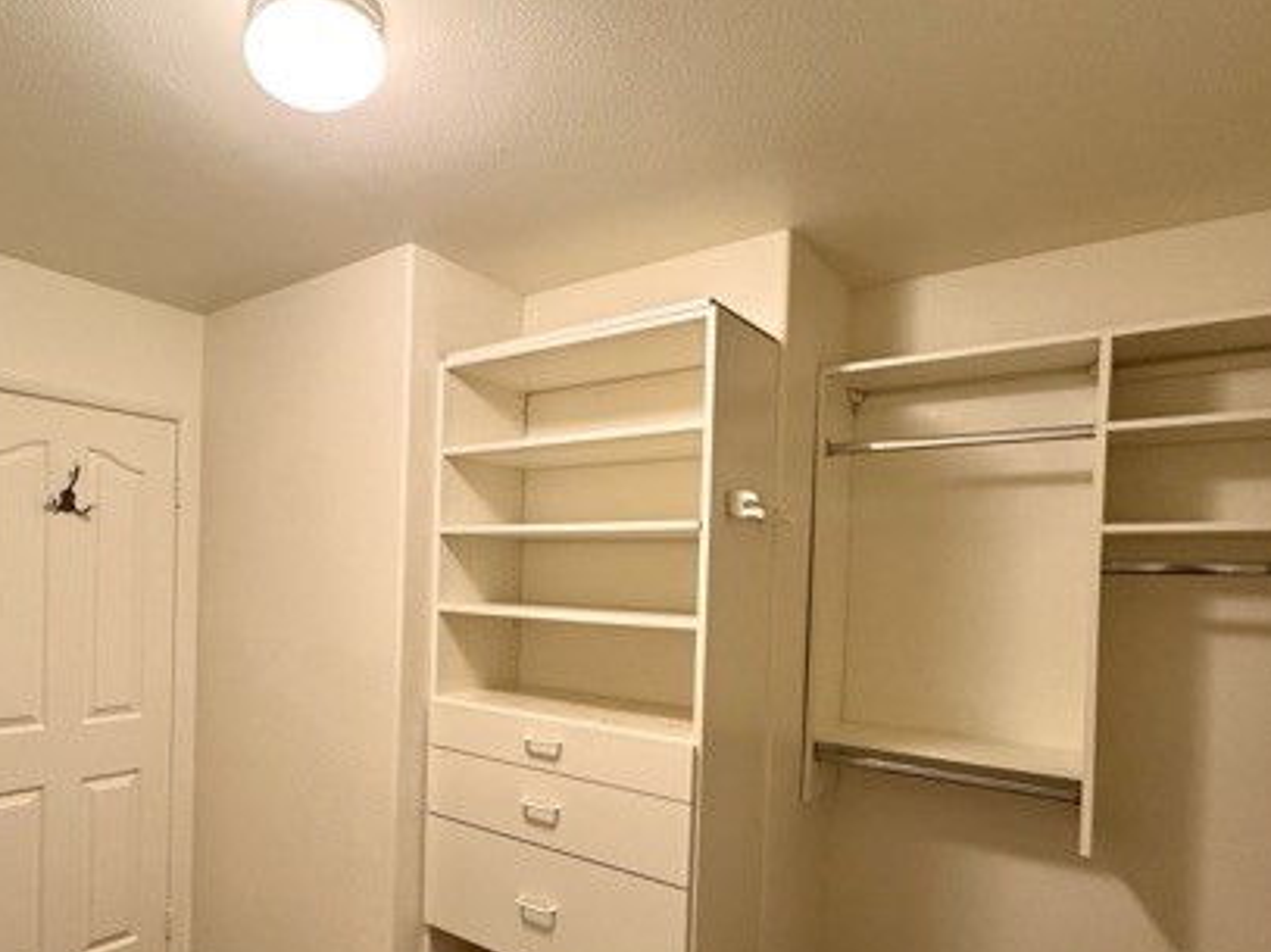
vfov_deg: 60.3
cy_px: 593
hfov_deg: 73.9
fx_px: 808
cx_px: 415
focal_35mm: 22
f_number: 2.2
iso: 200
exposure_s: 1/60
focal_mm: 2.22
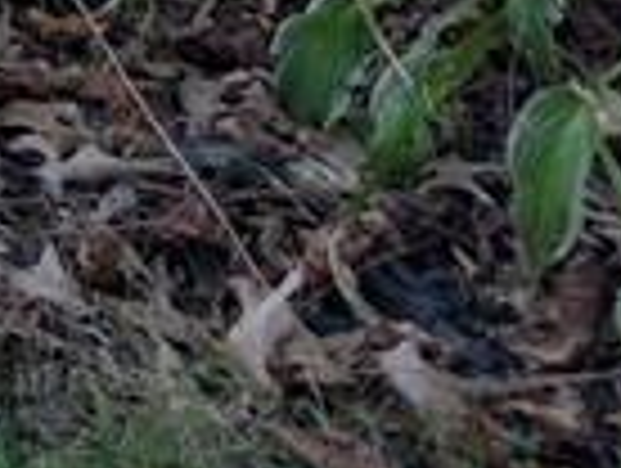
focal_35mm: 178
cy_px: -1246
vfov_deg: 6.9
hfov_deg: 8.1
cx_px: -1622
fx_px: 3199
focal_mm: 6.9
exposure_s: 1/76
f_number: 1.68
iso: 22
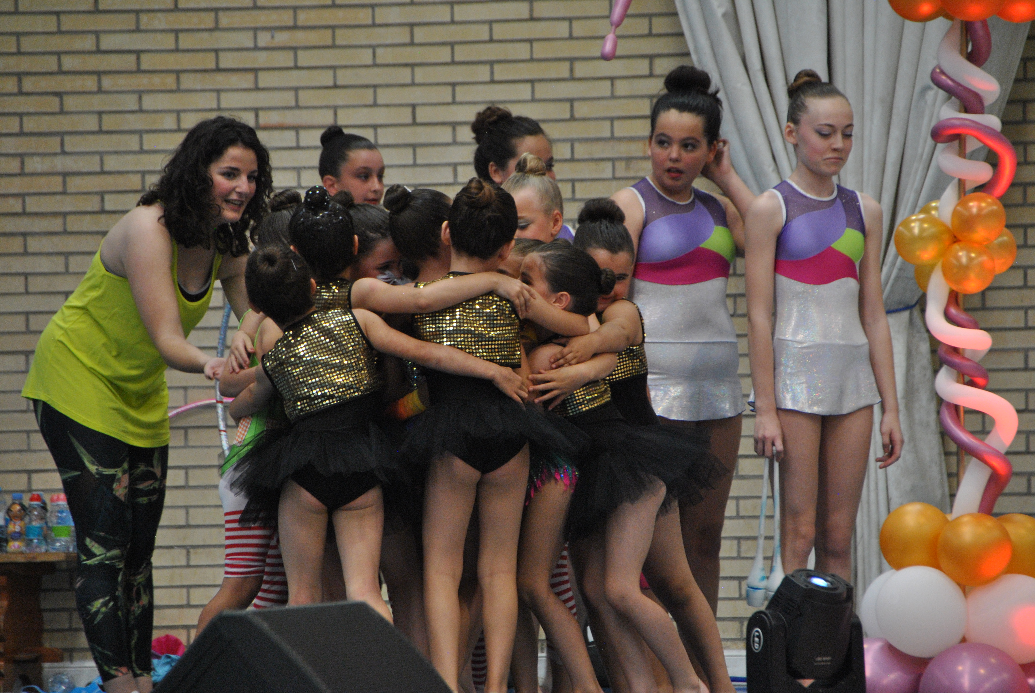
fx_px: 8635
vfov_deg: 4.6
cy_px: 346
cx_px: 518
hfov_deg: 6.9
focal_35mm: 300
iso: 800
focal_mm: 200
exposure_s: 1/80
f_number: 6.3
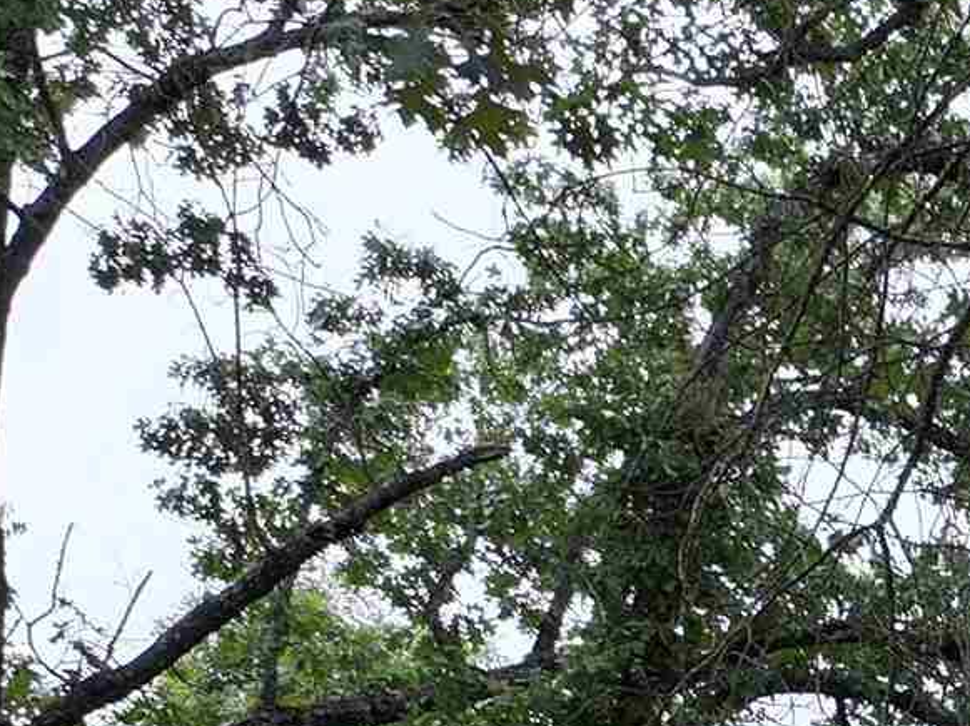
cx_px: 2064
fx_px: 3557
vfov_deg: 10.1
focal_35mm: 127
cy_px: 1788
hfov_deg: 13.0
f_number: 2.8
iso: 280
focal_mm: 12.29
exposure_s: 1/100
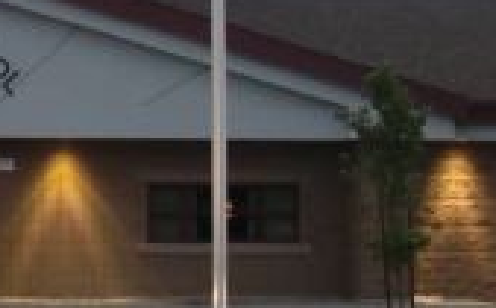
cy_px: 132
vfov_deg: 8.6
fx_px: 2038
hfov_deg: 13.2
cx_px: -210
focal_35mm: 151
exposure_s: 1/60
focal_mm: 6.3
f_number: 2.8
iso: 200
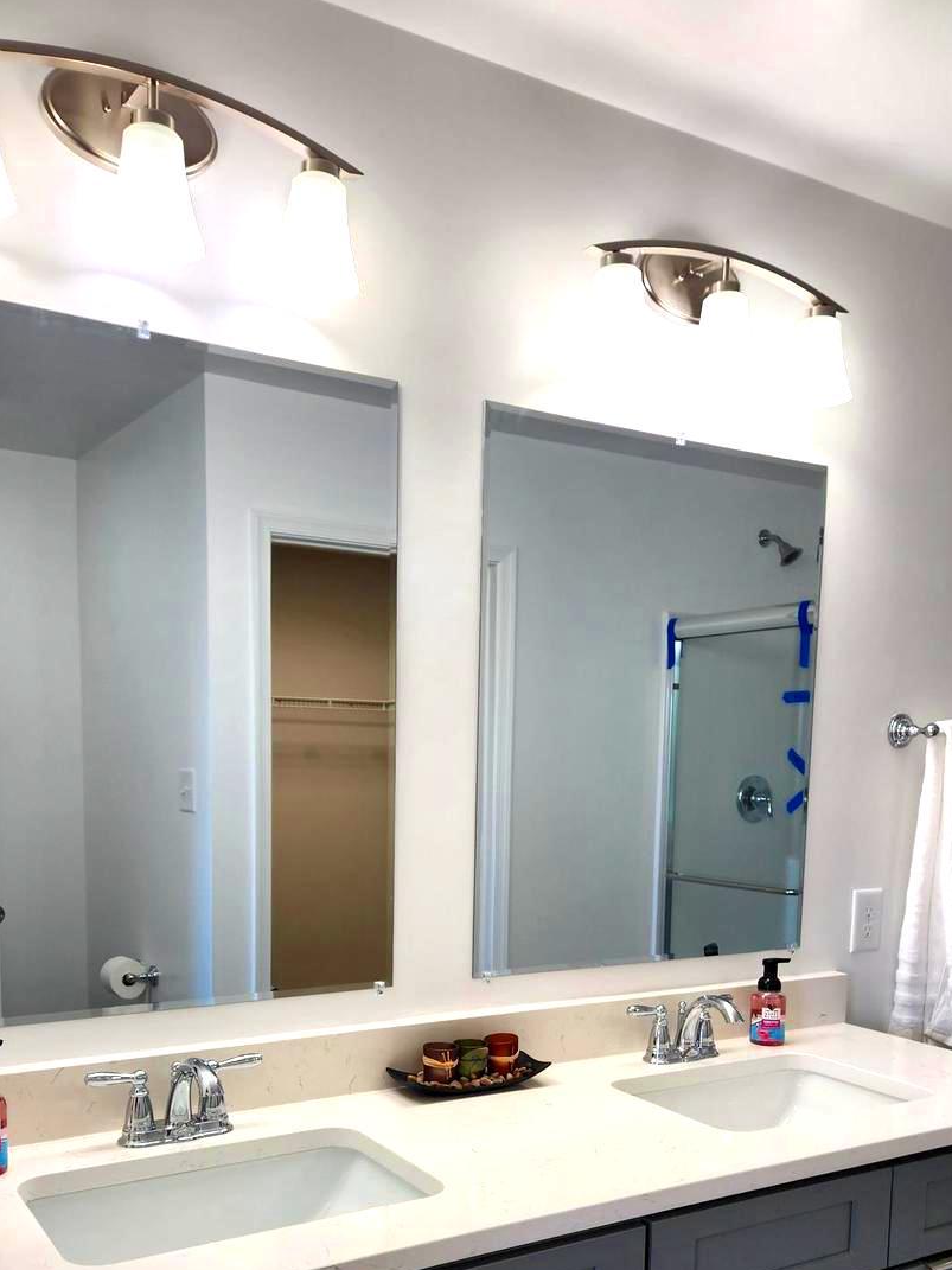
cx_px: 472
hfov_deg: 42.9
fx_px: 1210
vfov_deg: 53.5
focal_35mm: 33
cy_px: 906
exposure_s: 1/120
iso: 40
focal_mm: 5.4
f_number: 1.8
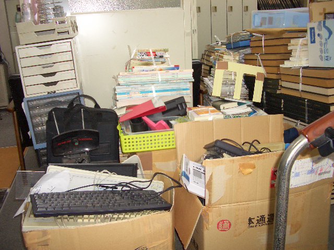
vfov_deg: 35.1
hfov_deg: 45.8
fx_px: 396
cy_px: 125
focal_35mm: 41
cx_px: 167
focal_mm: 6.8
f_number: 2.8
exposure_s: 1/60
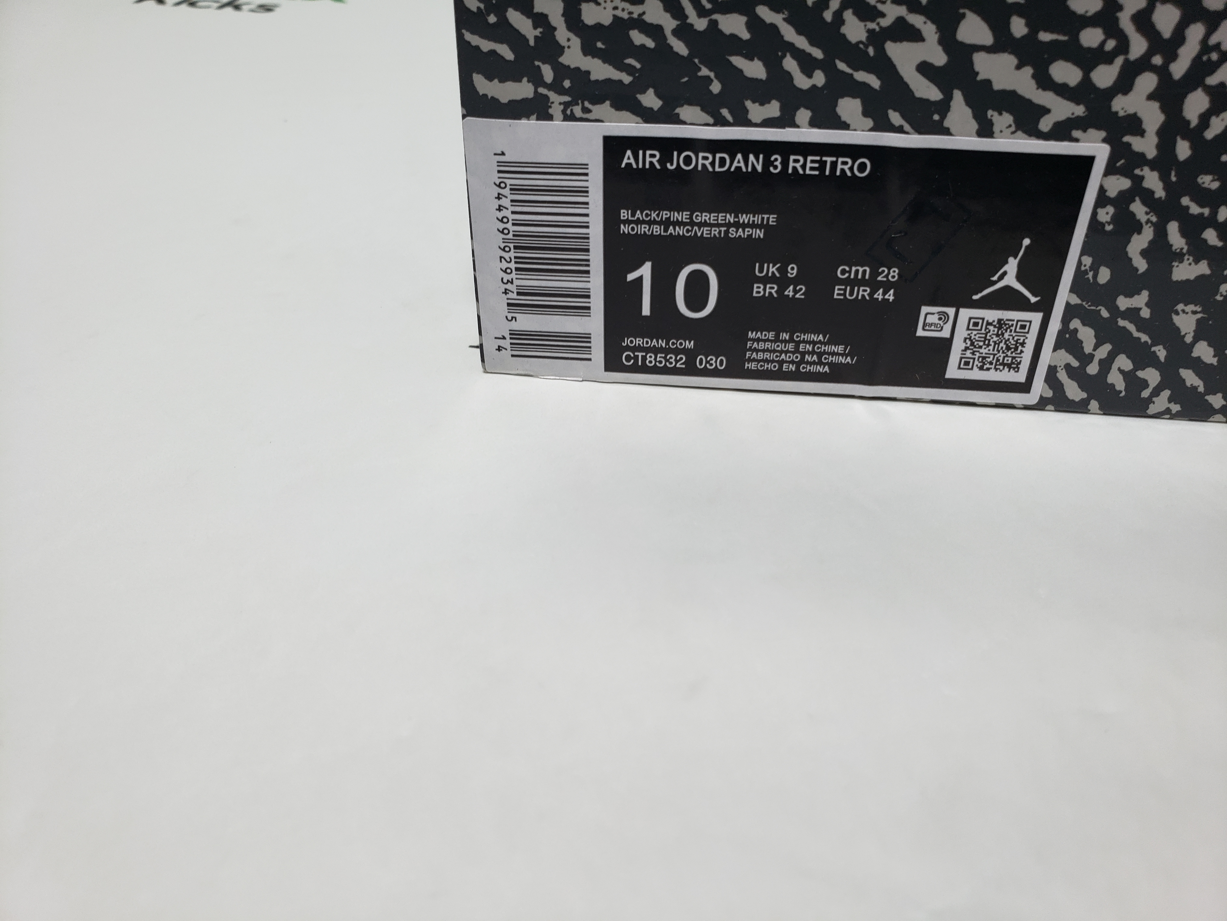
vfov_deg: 53.1
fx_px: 922
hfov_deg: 67.3
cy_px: 460
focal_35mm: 26
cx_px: 614
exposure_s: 1/210
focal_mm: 4.3
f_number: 2.4
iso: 50
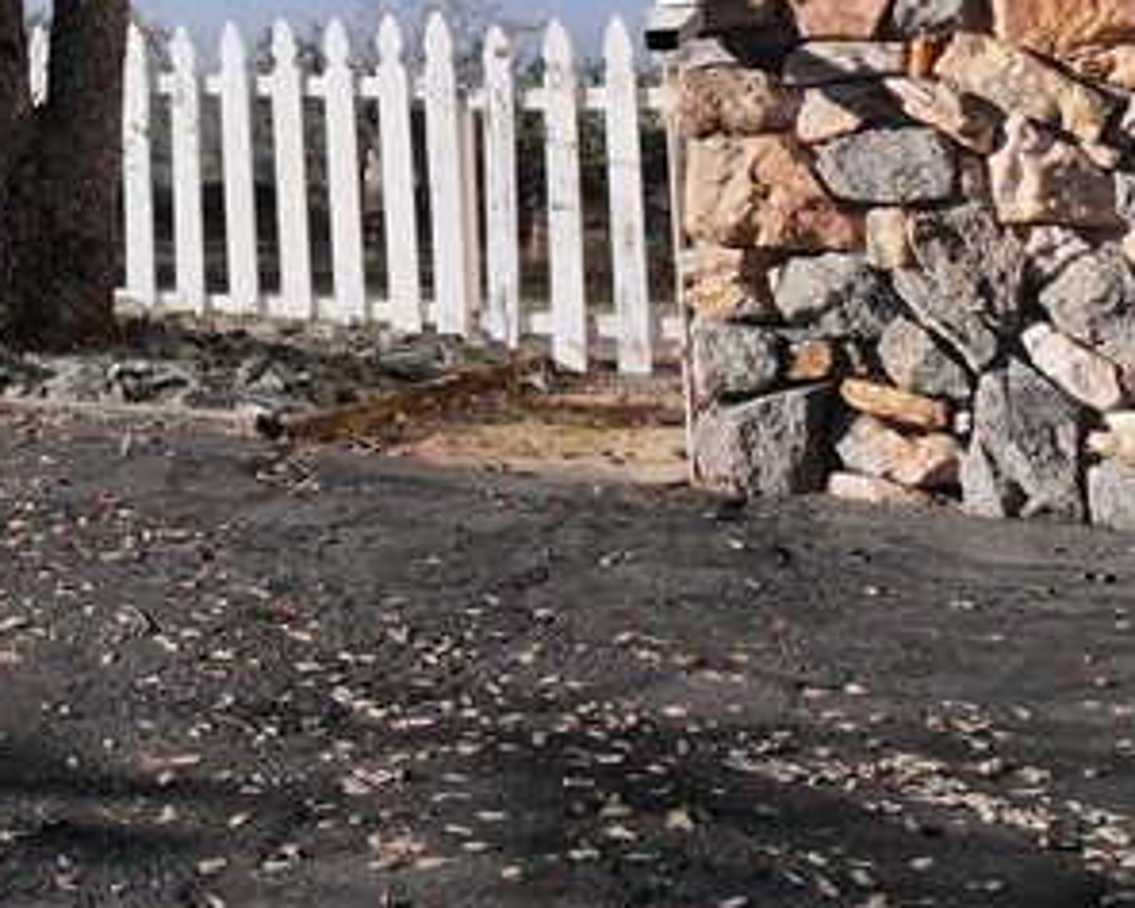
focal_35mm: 81
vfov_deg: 17.7
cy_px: -282
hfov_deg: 20.4
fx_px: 2722
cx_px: -541
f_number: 2.8
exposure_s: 1/200
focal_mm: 12.29
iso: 170
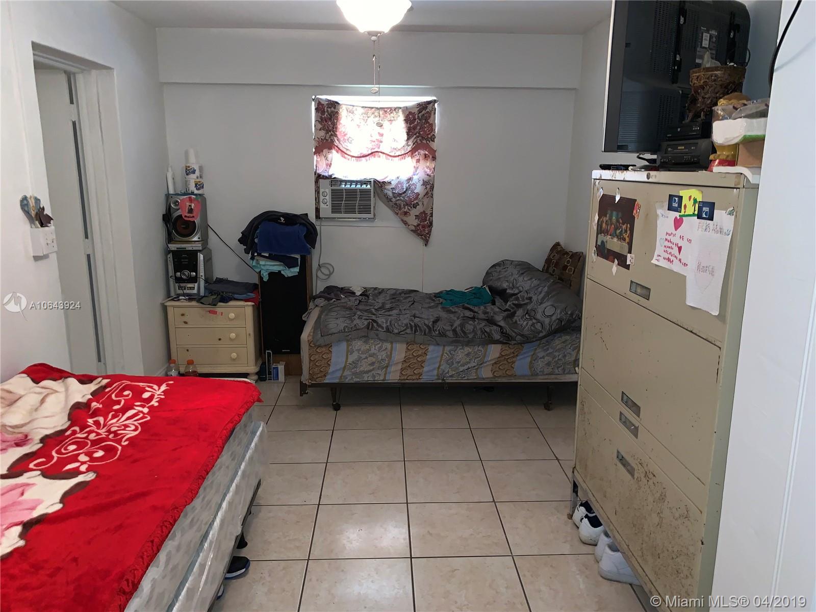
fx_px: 613
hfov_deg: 67.3
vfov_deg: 53.1
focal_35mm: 26
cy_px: 306
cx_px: 408
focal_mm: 4.25
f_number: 1.8
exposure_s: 1/7
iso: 100
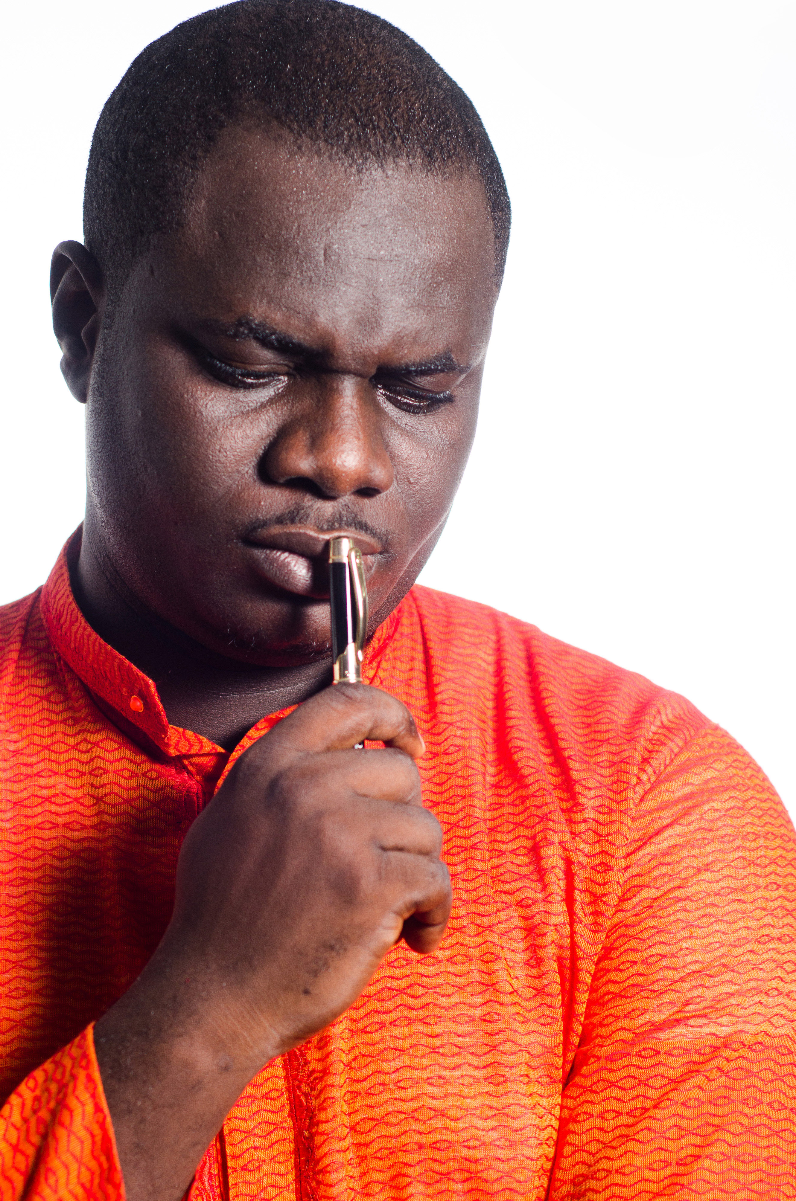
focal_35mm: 92
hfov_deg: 14.8
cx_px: 352
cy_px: 684
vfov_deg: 22.2
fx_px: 3065
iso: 100
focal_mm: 50
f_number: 3.2
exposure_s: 1/100
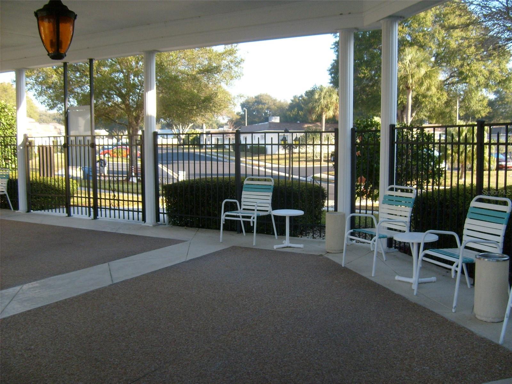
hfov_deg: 52.6
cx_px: 256
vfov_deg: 40.7
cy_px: 192
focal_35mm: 35
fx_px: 518
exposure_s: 1/250
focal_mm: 5.8
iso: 80
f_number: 2.8
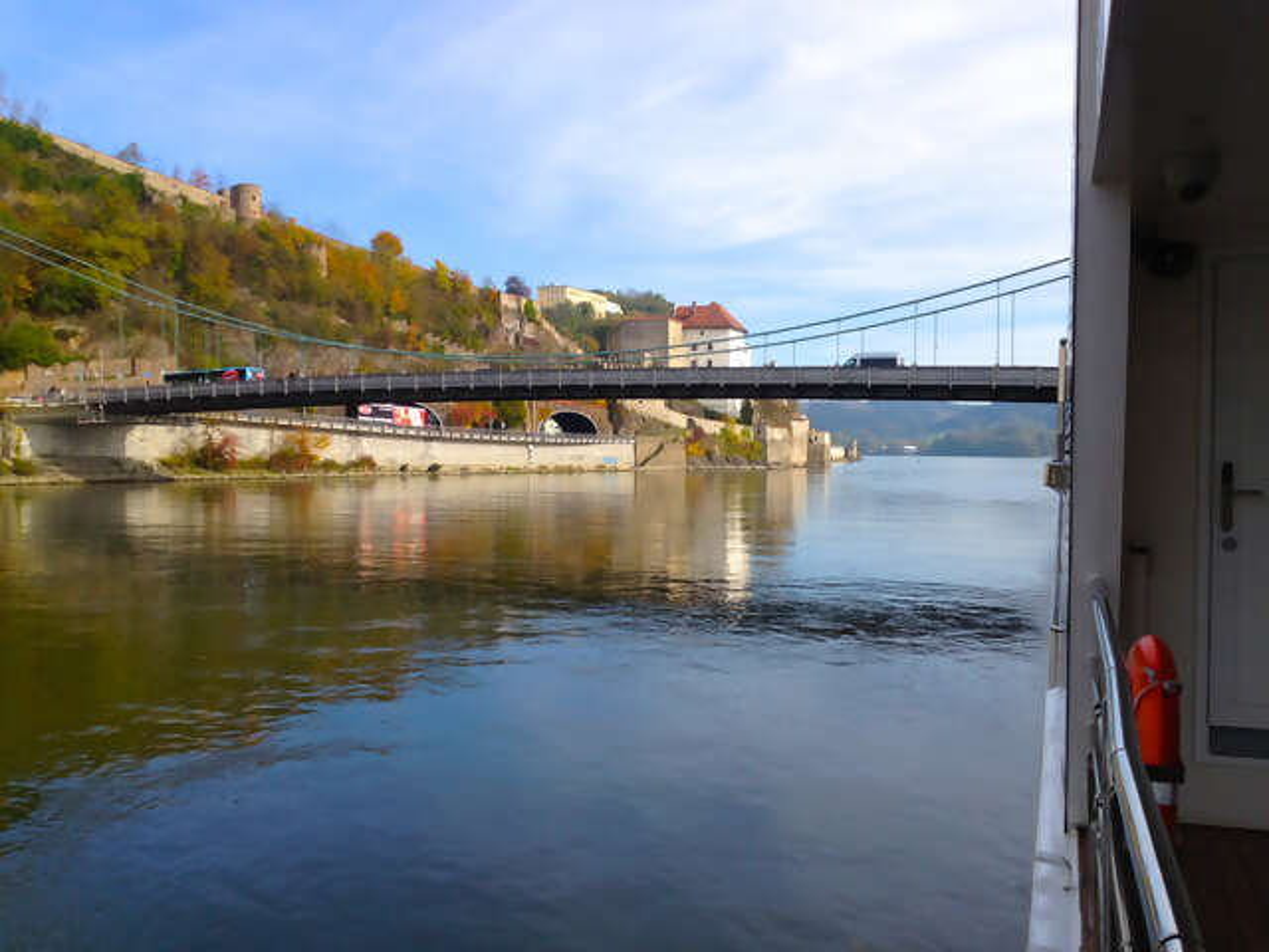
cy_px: 476
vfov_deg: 40.7
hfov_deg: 52.6
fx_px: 1283
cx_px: 634
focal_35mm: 35
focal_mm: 4.28
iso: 50
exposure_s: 1/1126
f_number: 2.4
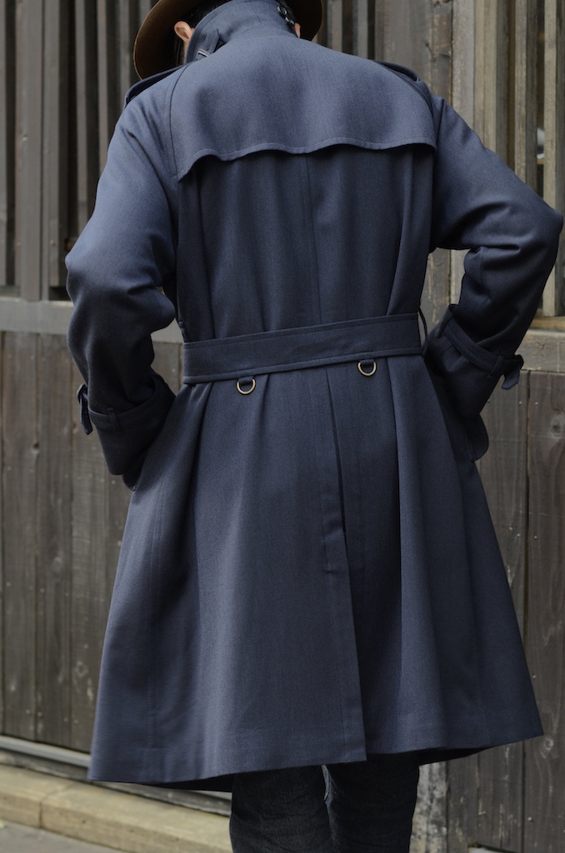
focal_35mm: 128
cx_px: 282
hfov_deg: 10.7
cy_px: 426
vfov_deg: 16.1
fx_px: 3016
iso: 160
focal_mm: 85
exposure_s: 1/60
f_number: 1.8
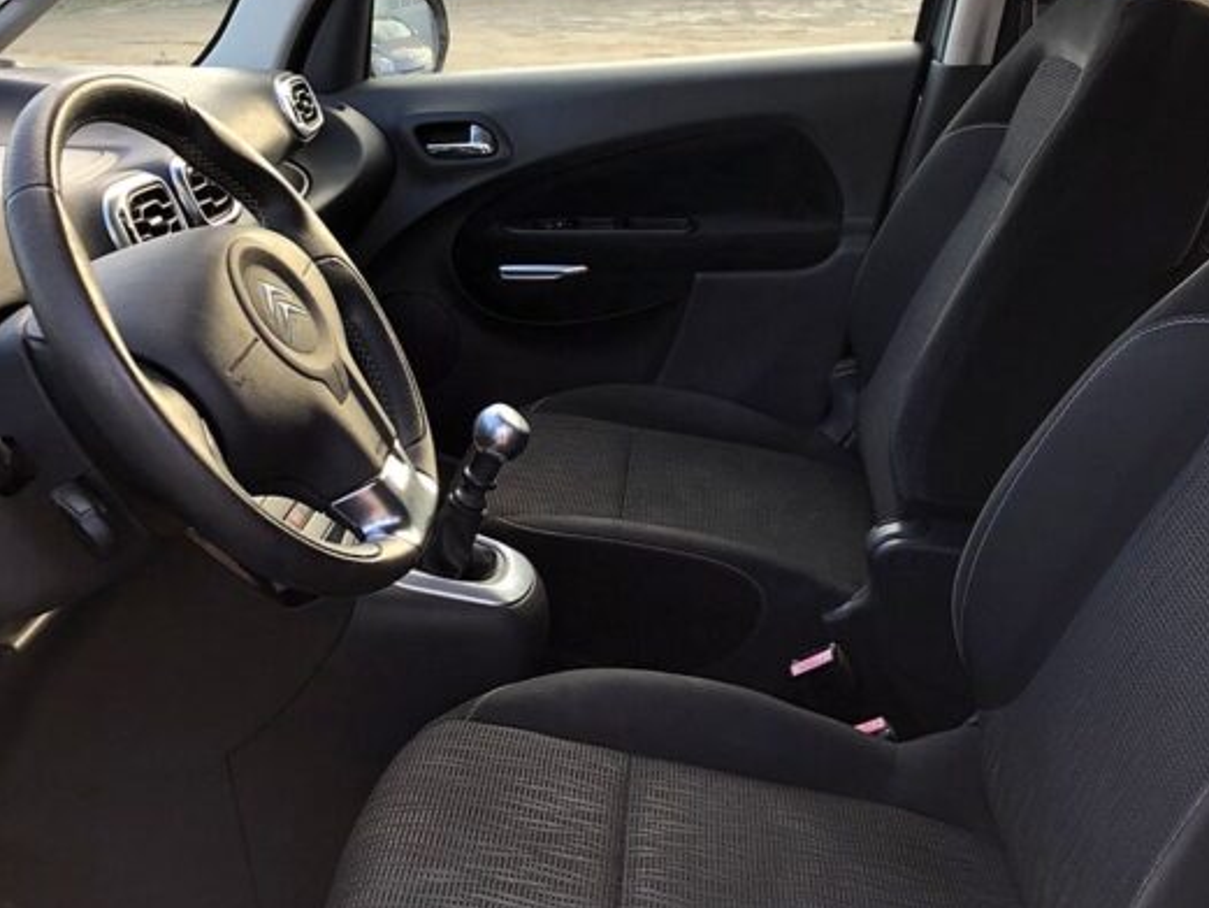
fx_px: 1502
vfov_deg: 33.1
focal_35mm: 43
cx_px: 592
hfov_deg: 43.8
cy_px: 258
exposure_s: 1/120
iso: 50
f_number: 1.8
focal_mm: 4
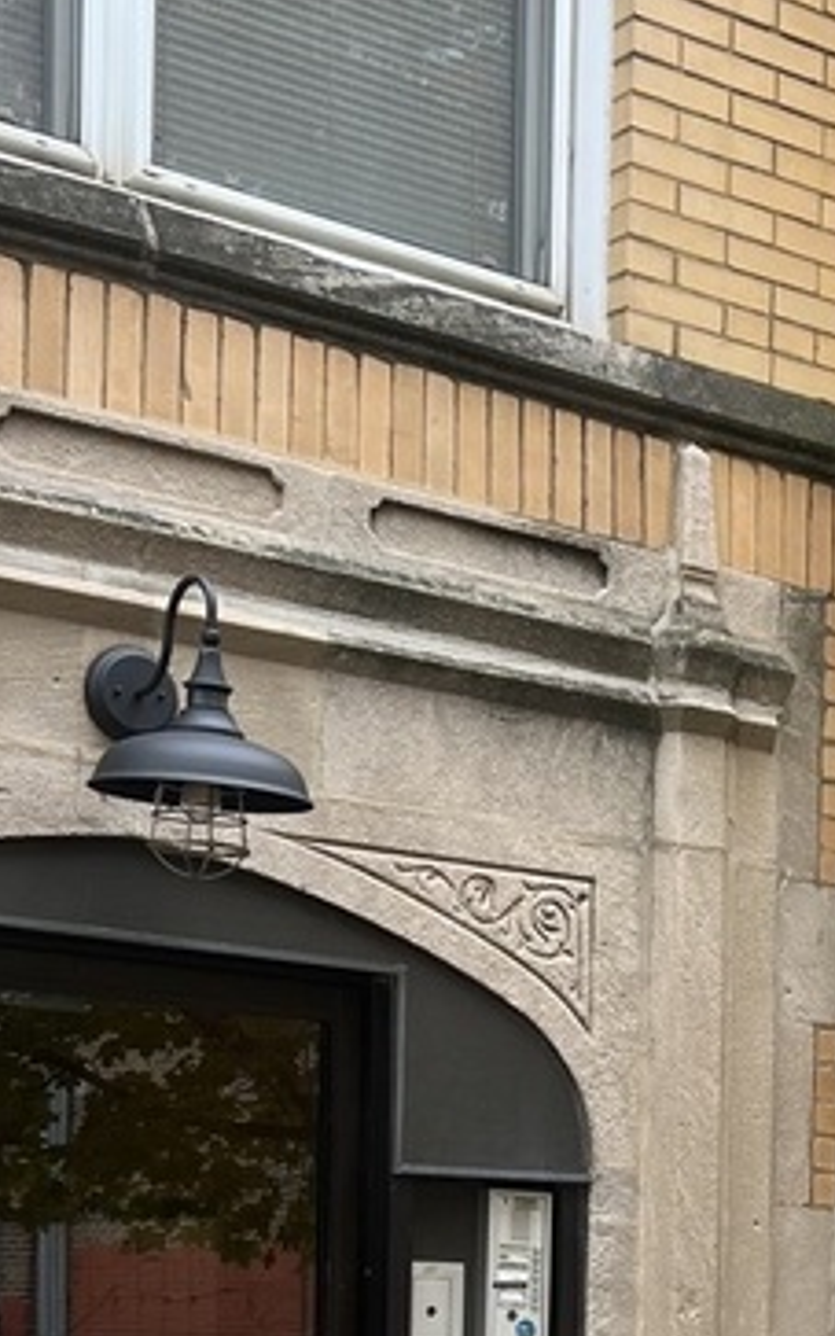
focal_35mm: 82
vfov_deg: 24.1
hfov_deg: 15.5
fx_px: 2984
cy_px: 1329
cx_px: 945
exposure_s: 1/153
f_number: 1.5
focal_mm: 5.7
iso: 40
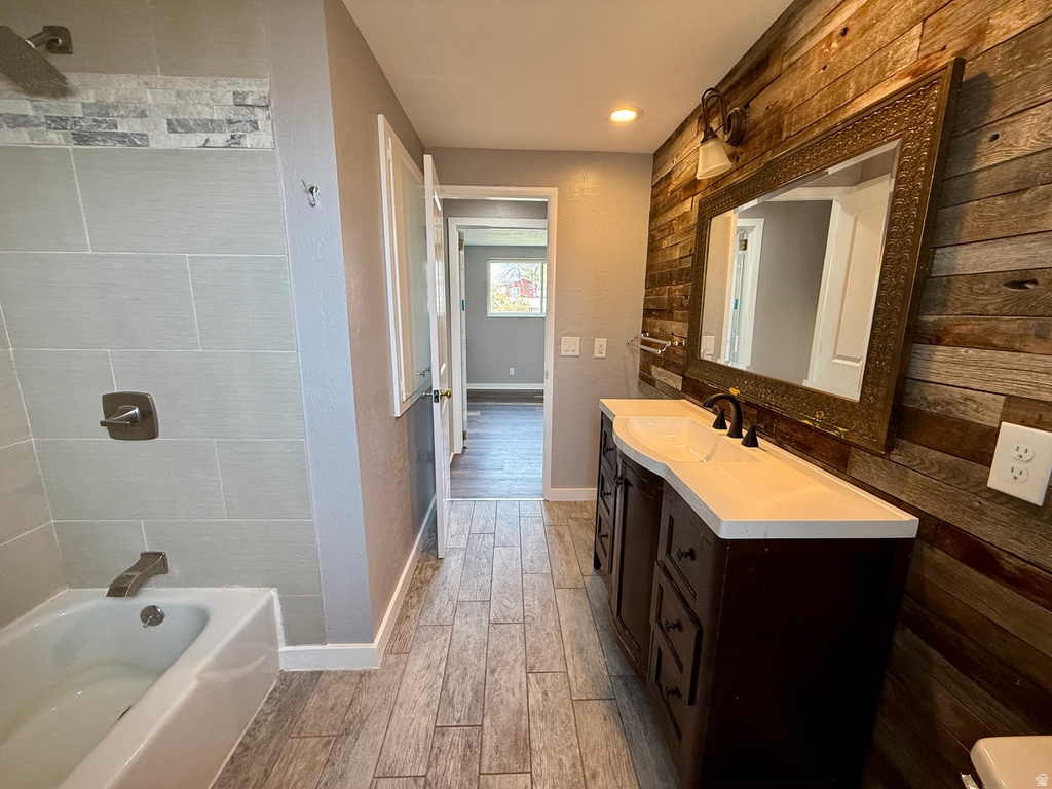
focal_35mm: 14
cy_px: 394
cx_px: 526
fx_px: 425
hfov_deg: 102.1
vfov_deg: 85.7
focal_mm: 2.22
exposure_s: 1/120
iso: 160
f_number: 2.2
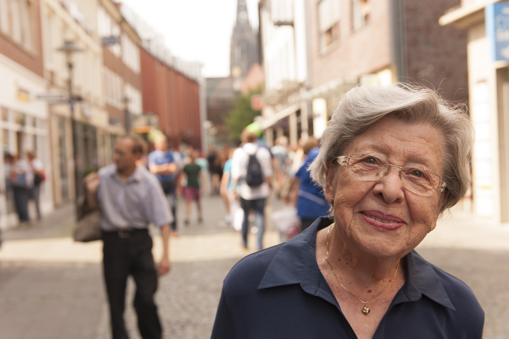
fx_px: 678
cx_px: 254
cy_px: 170
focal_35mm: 48
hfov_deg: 41.1
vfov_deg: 28.0
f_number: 4
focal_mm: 48
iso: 400
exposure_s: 1/500
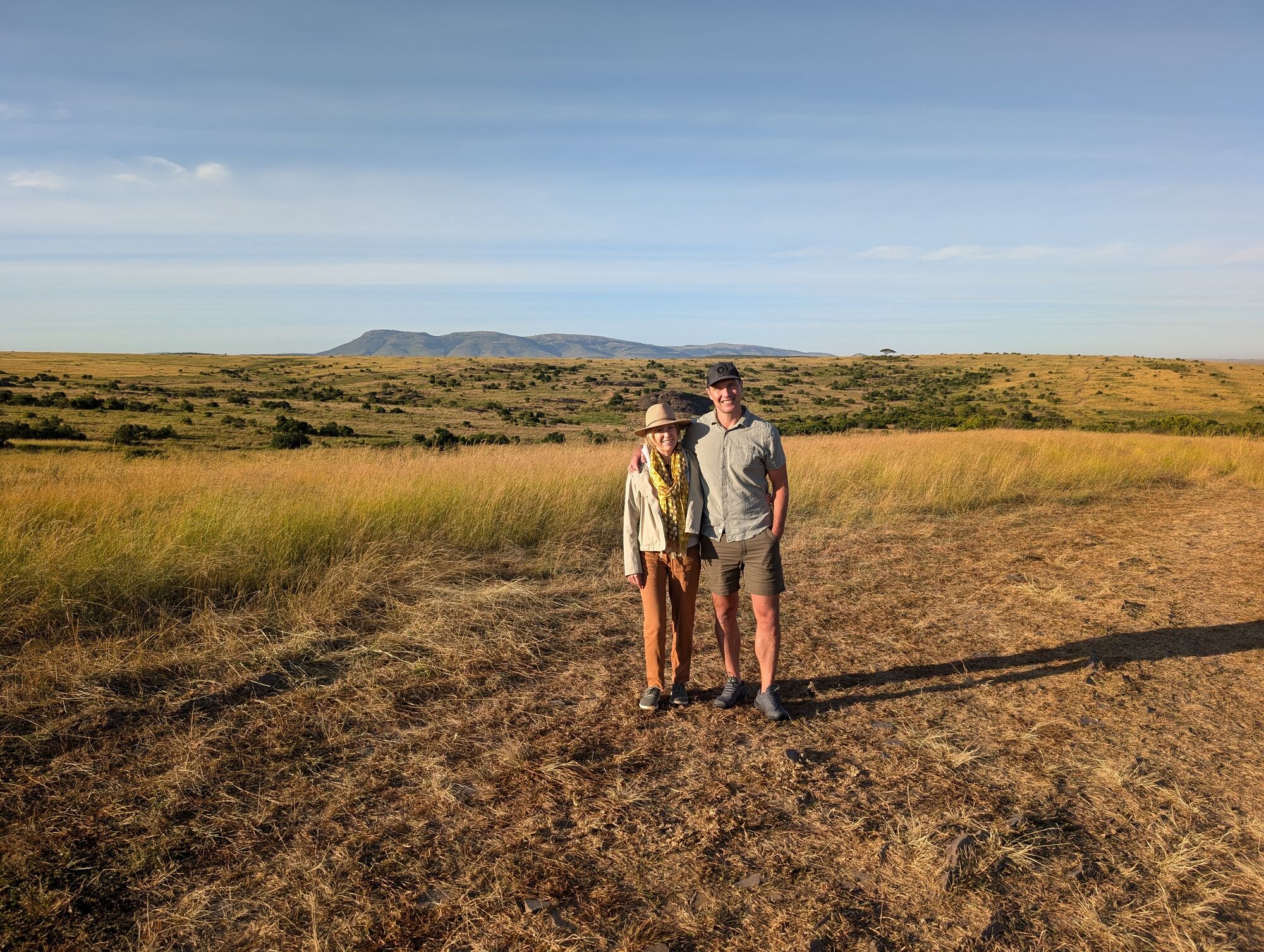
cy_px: 476
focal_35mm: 24
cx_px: 632
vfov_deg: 56.9
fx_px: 878
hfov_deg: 71.5
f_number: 1.68
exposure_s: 1/654
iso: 20
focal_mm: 6.9
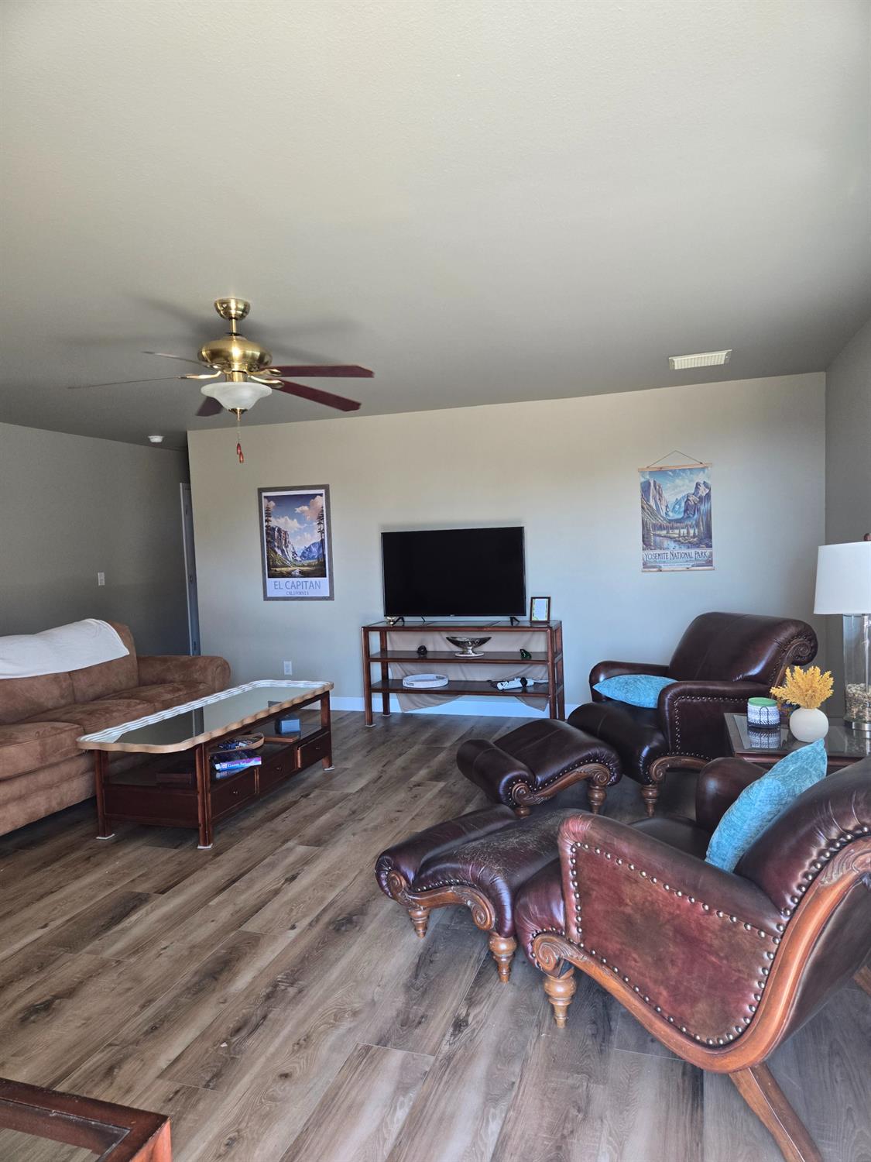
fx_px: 772
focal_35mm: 23
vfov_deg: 73.9
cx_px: 436
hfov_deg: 58.9
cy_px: 581
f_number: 1.8
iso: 160
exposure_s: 1/120
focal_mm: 5.4
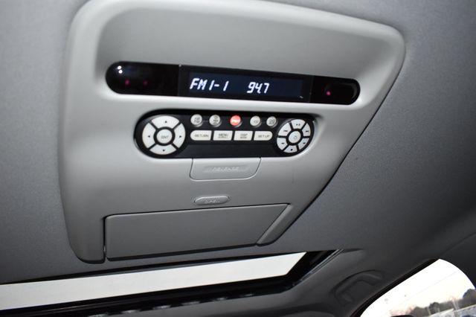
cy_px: 158
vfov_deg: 47.9
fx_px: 357
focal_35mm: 27
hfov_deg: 67.4
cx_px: 238
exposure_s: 1/60
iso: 1600
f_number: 3.5
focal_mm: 18
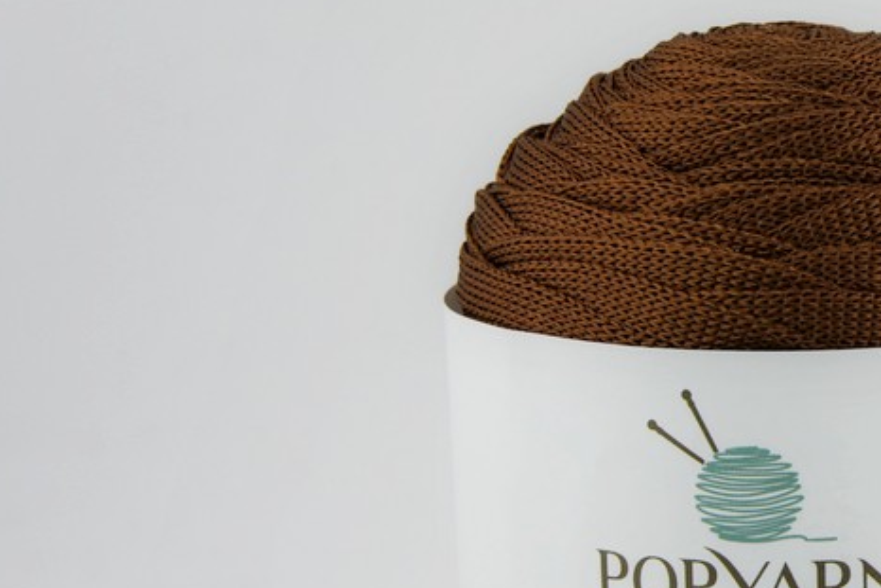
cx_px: 796
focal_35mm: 113
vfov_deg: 12.0
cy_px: 546
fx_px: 2765
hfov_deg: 17.8
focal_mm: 39
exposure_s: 1/320
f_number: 8
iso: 200
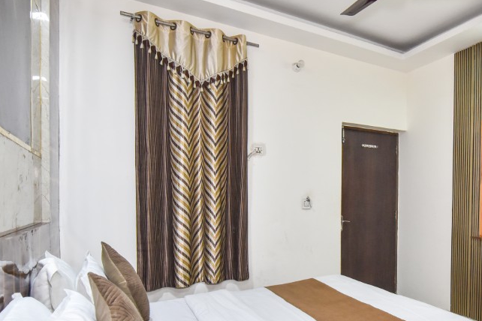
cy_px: 208
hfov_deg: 62.5
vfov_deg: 47.3
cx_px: 376
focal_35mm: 27
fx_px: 361
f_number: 7.1
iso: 2000
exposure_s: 1/50
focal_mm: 16
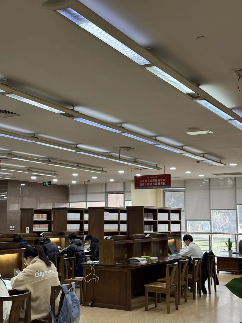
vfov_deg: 39.7
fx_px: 447
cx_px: 121
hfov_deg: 30.3
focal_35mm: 48
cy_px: 162
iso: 80
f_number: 1.78
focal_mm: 6.76
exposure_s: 1/50
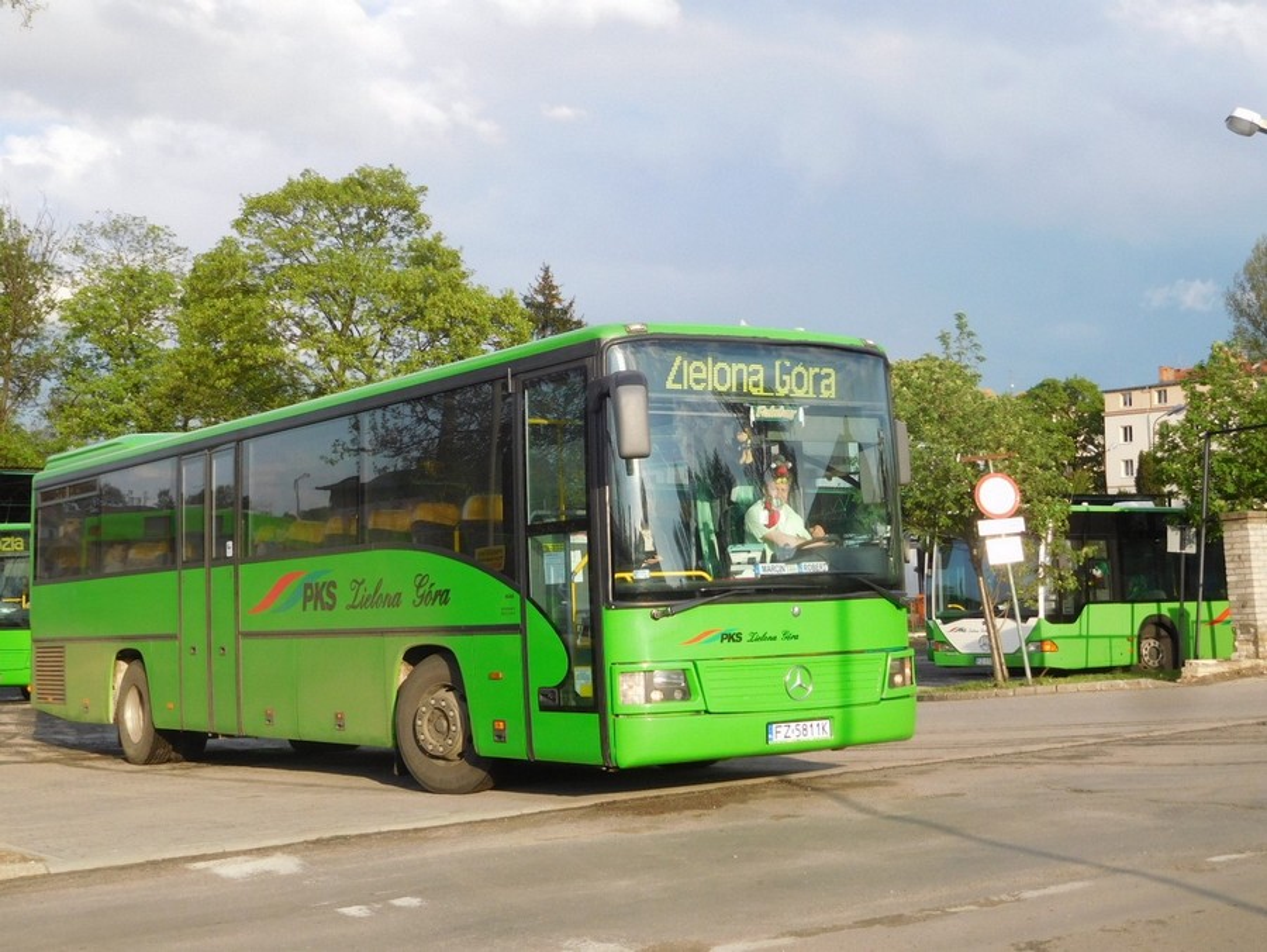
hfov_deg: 42.1
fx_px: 1648
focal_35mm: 45
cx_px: 634
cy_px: 476
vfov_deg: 32.2
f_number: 4
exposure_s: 1/400
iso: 125
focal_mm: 8
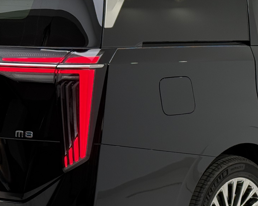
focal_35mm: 130
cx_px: 201
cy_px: 98
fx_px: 993
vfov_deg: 11.9
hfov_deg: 14.7
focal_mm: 6.76
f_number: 1.78
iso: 50
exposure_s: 1/100
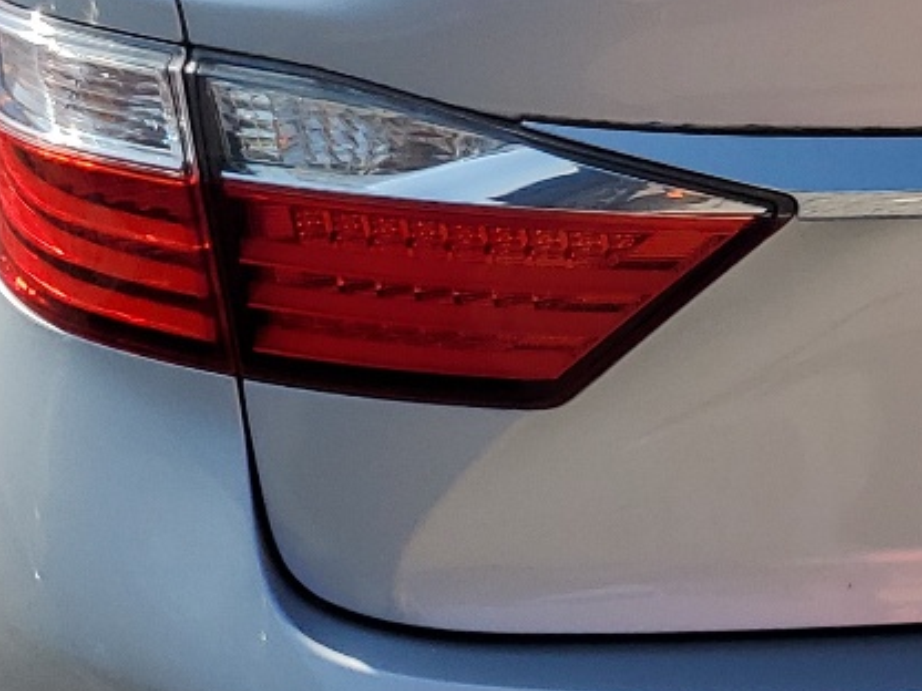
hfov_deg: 17.3
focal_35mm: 100
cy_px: 64
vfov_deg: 14.6
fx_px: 2664
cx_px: 1458
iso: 50
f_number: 1.5
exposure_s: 1/5000
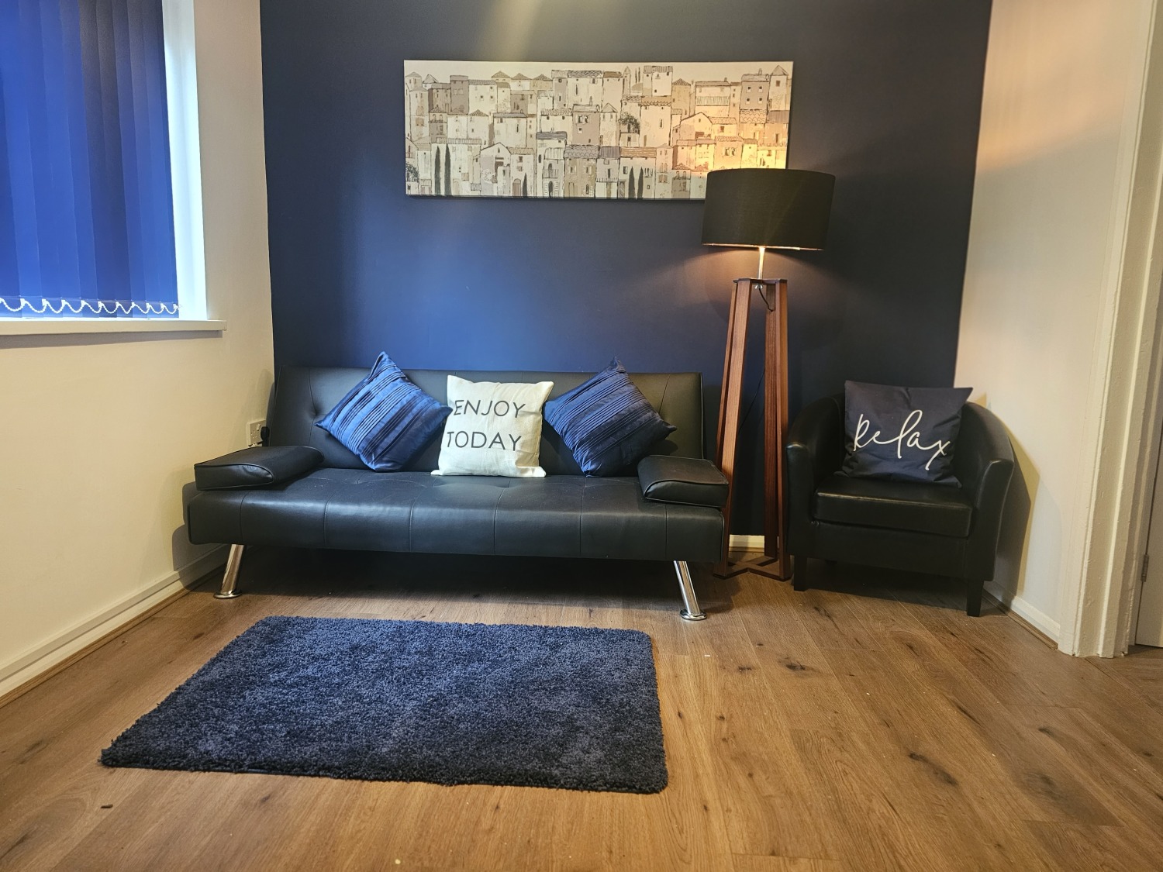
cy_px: 436
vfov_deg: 58.9
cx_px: 582
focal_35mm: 23
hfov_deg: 73.9
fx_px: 773
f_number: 1.7
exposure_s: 1/25
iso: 640
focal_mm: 6.3
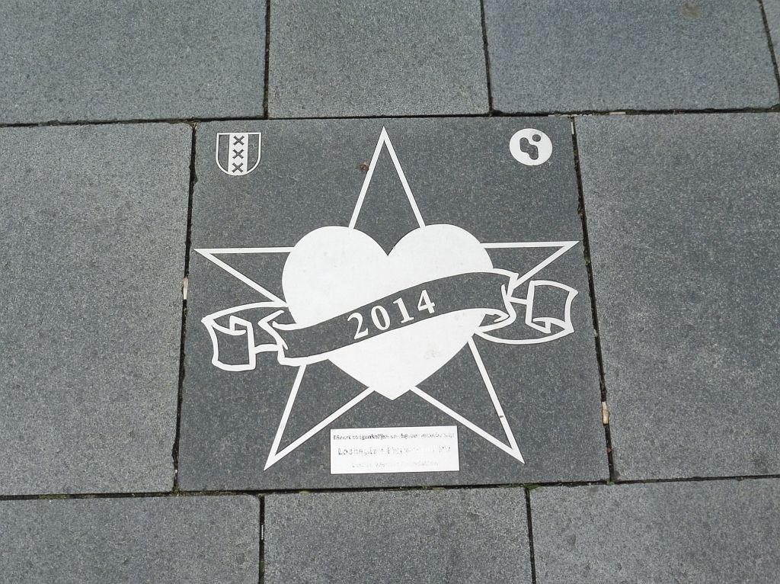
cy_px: 292
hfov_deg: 40.5
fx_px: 1058
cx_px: 390
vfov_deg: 30.8
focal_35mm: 47
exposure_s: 1/500
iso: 100
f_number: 5
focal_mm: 8.5
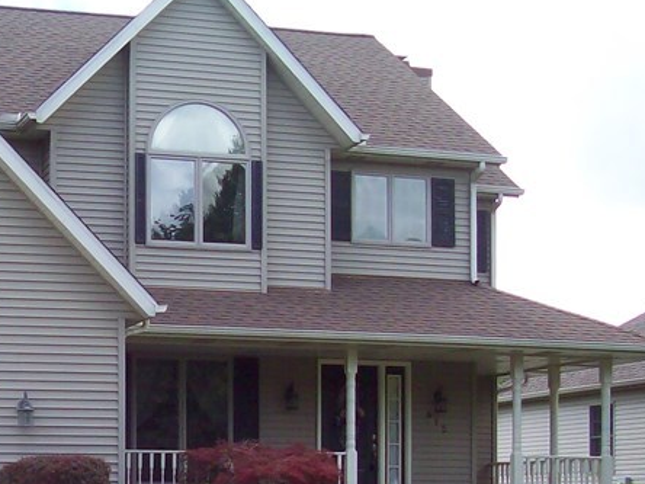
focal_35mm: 83
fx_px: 1547
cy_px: 541
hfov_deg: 23.0
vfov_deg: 17.2
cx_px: 71
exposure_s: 1/517
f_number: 2.7
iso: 80
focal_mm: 6
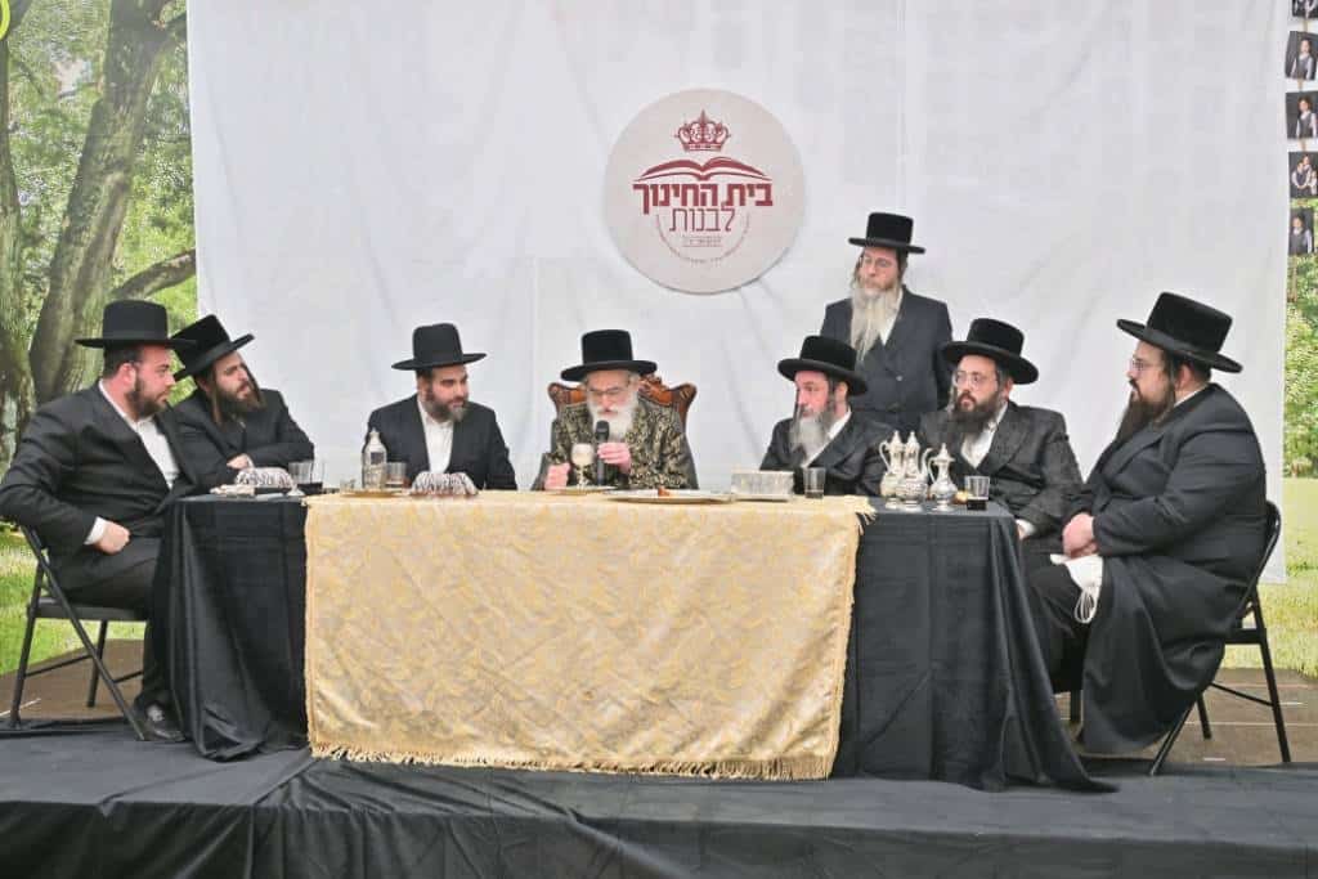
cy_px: 440
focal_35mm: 39
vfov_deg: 34.2
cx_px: 659
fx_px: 1428
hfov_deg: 49.5
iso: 800
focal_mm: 39
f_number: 4
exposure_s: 1/160
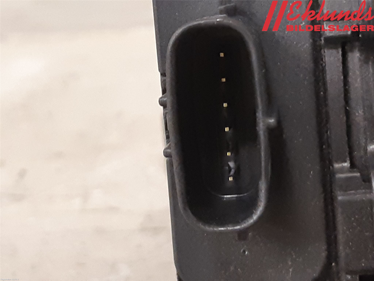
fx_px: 281
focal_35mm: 26
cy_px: 140
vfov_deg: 53.1
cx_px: 187
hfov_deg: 67.3
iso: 250
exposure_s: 1/25
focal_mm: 3.93
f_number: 1.7
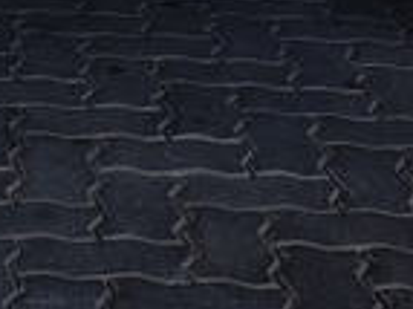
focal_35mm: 165
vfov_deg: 7.7
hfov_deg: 11.9
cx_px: 95
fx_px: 1967
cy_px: -638
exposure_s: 1/217
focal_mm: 6.25
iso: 25
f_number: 1.7
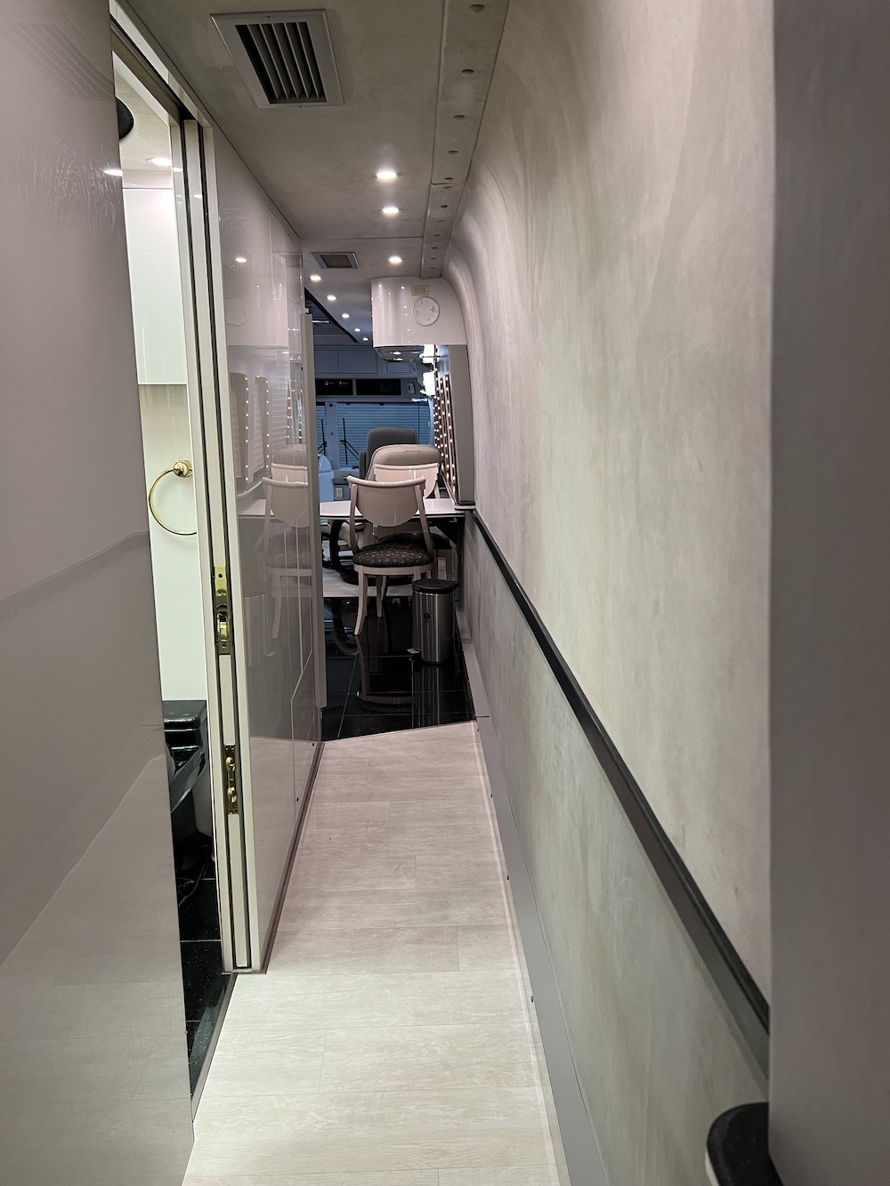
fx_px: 891
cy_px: 593
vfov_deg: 67.3
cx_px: 445
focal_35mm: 26
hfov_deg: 53.1
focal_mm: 5.7
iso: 80
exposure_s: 1/60
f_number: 1.5
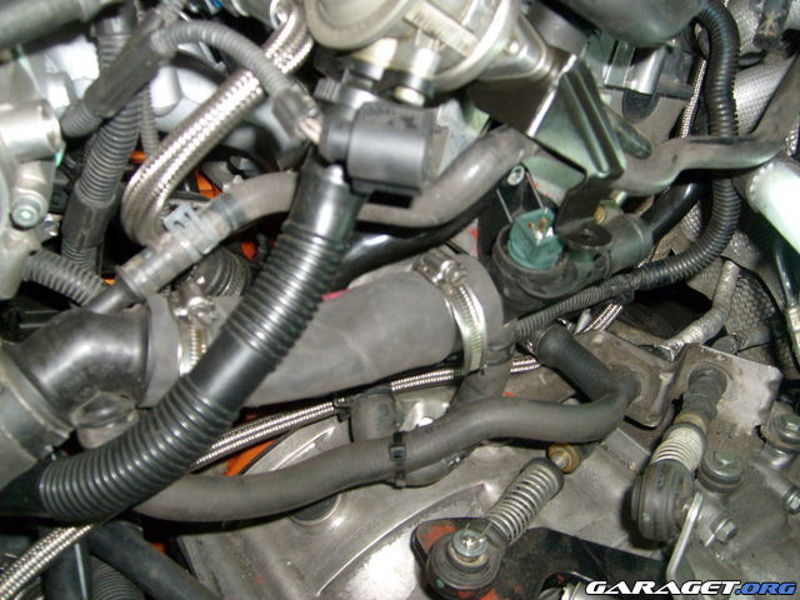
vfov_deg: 40.7
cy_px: 300
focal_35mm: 35
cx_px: 400
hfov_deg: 52.6
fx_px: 809
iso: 100
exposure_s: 1/45
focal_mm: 5.8
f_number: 2.8
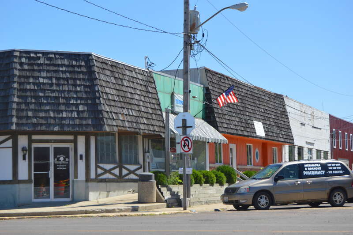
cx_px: 176
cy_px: 118
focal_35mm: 82
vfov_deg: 16.5
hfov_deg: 24.6
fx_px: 808
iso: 100
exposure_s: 1/250
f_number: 8
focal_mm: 55
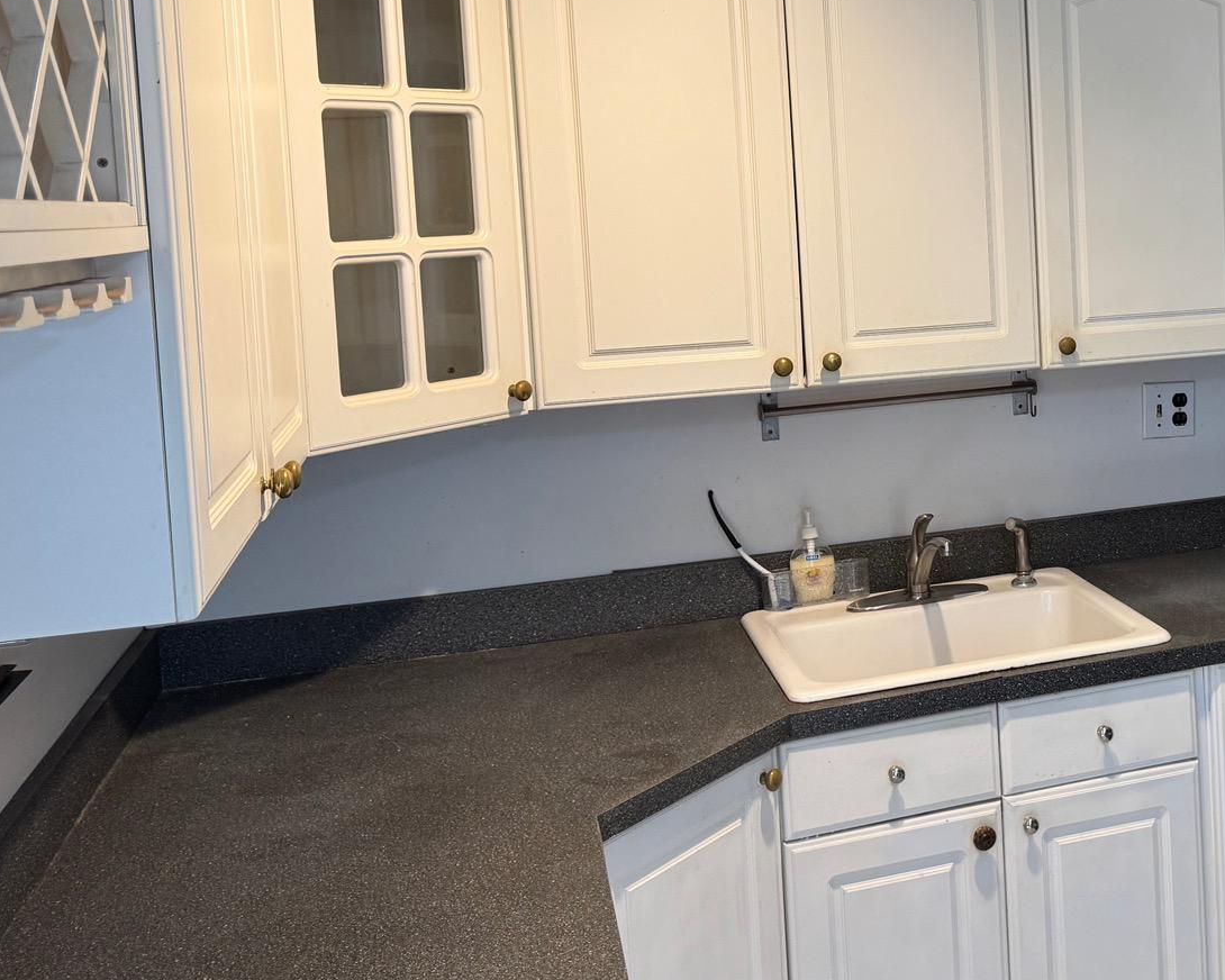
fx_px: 1595
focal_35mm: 44
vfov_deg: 33.8
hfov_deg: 38.9
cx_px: 1113
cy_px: 307
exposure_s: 1/60
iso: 160
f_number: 1.78
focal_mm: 6.76
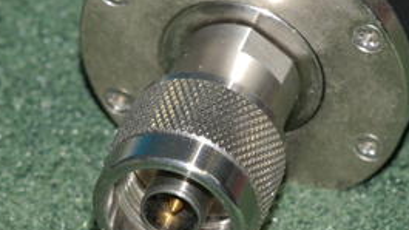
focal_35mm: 461
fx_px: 4999
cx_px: 187
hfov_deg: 4.7
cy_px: 176
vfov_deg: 2.6
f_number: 14
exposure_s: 1/30
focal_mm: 140
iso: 400
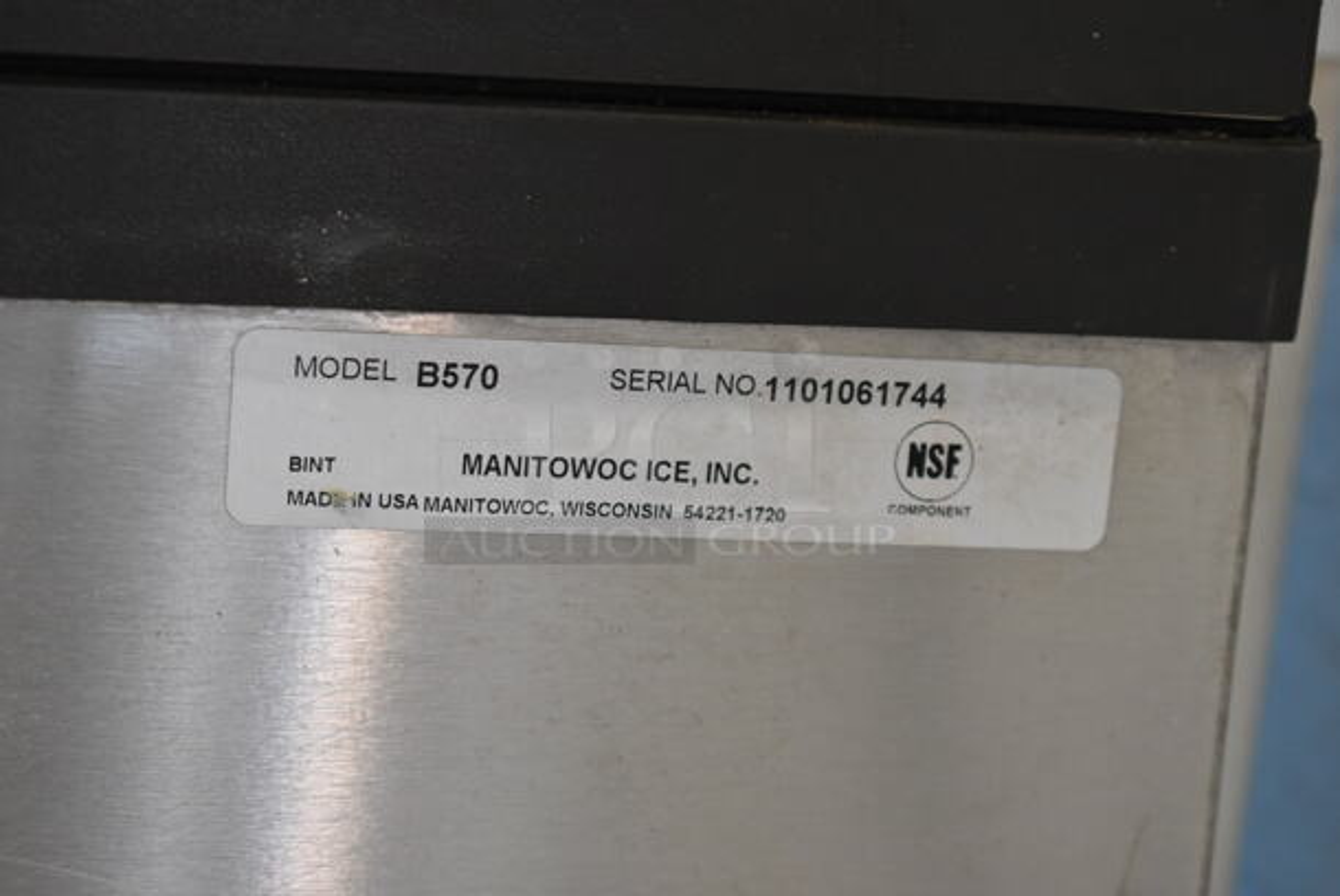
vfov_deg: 16.6
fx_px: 3074
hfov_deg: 24.6
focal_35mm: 82
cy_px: 448
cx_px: 670
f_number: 5.6
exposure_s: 1/100
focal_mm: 55
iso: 2000
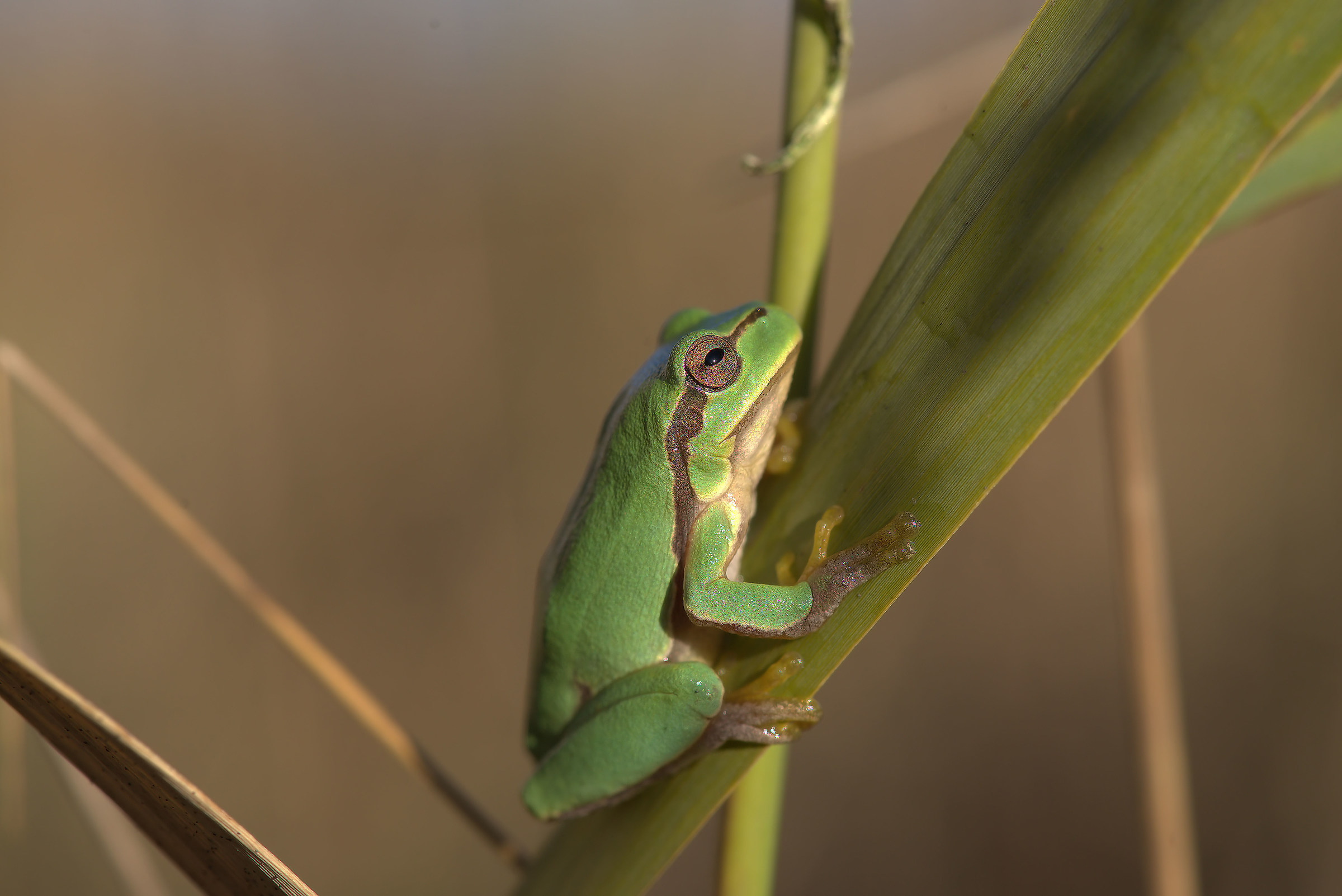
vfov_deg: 13.1
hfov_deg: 19.4
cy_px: 448
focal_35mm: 105
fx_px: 3915
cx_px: 671
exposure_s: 1/1000
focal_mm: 105
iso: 640
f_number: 11
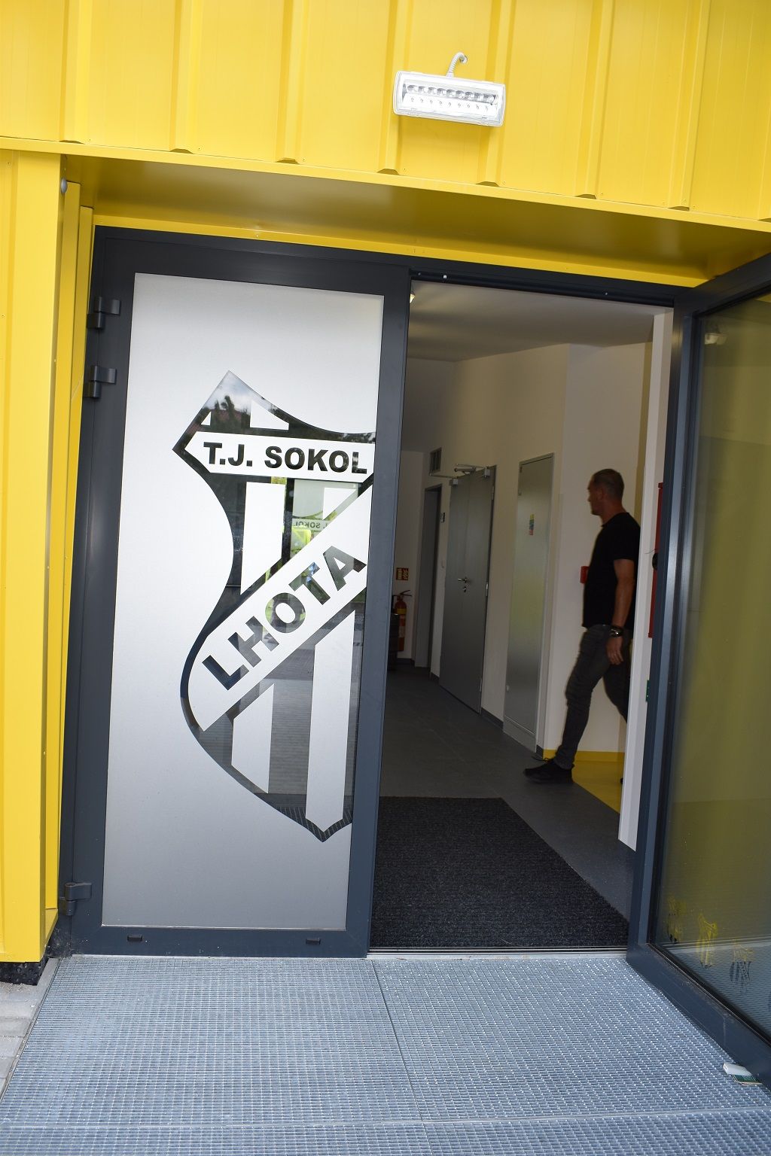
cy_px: 578
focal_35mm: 30
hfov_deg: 43.6
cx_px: 386
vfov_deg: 61.9
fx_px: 964
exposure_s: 1/125
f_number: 5.6
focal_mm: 20
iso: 180
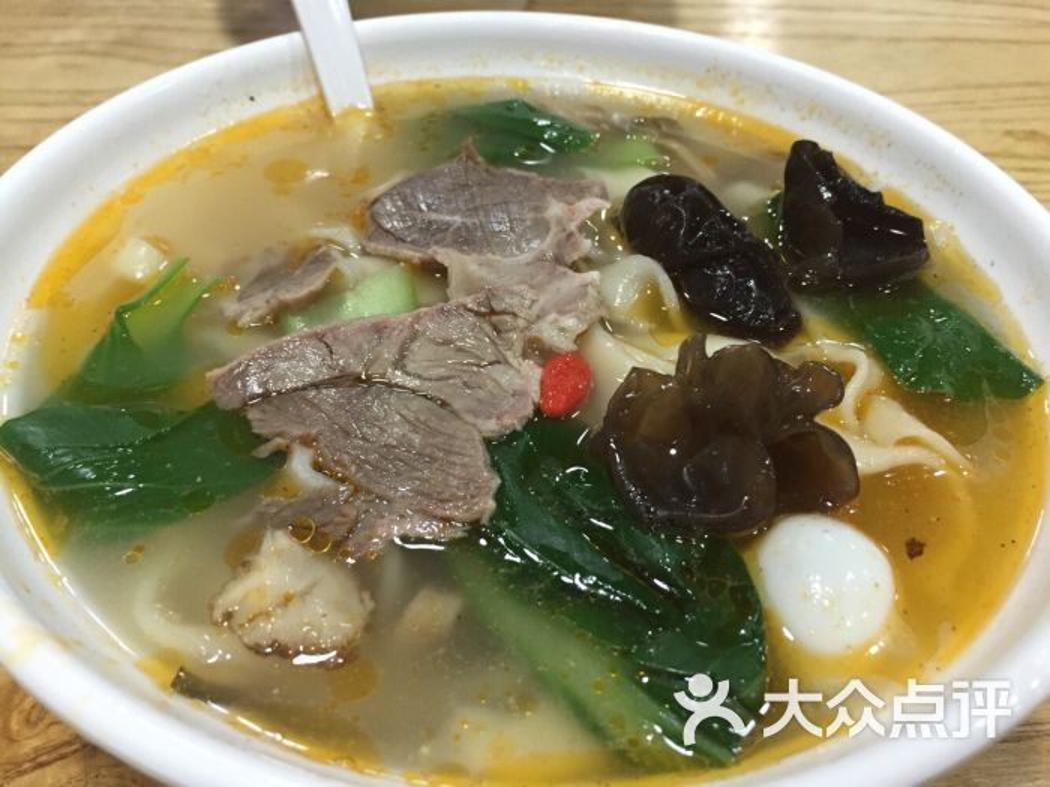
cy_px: 394
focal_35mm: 29
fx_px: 880
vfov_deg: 48.2
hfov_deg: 61.7
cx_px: 525
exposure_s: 1/30
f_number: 2.2
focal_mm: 4.15
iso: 160
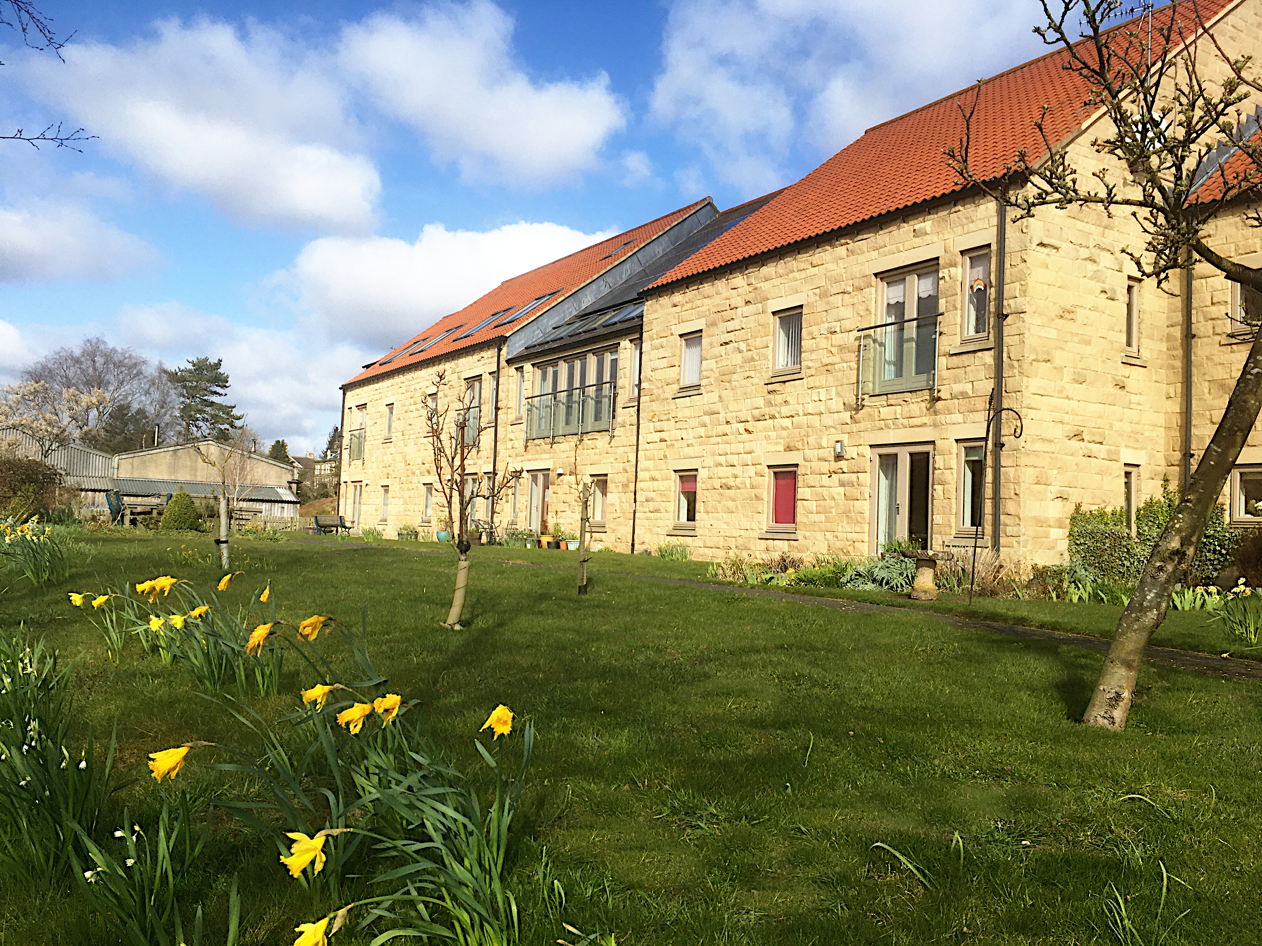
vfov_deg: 48.2
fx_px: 1057
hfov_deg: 61.7
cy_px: 473
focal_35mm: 29
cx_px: 631
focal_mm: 4.15
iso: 25
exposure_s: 1/1374
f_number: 2.2
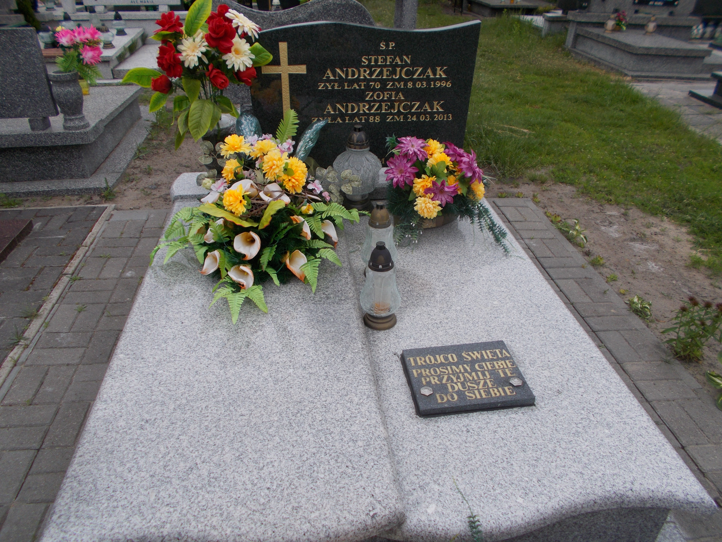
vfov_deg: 53.1
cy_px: 271
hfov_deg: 67.3
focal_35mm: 26
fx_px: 542
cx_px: 361
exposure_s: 1/400
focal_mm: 4.6
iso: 80
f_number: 3.2
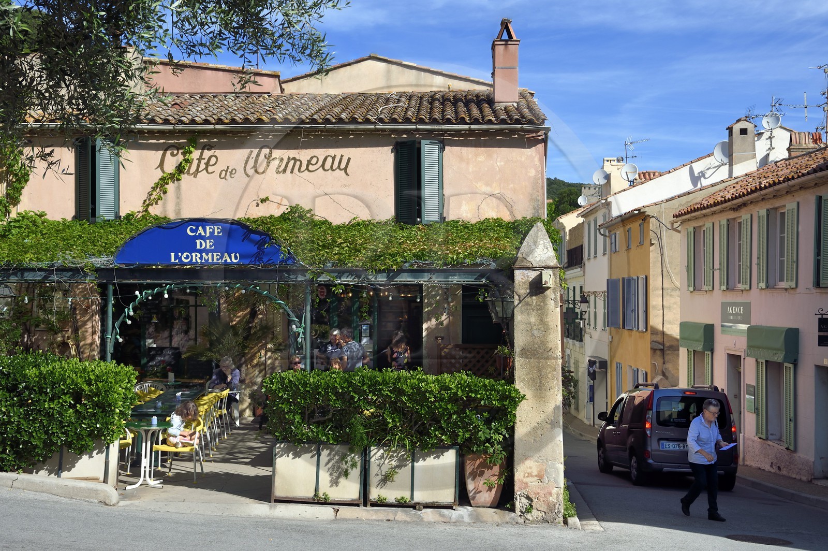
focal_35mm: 45
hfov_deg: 43.6
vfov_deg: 29.8
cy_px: 276
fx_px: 1034
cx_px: 414
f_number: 10
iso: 200
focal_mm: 45
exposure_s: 1/250
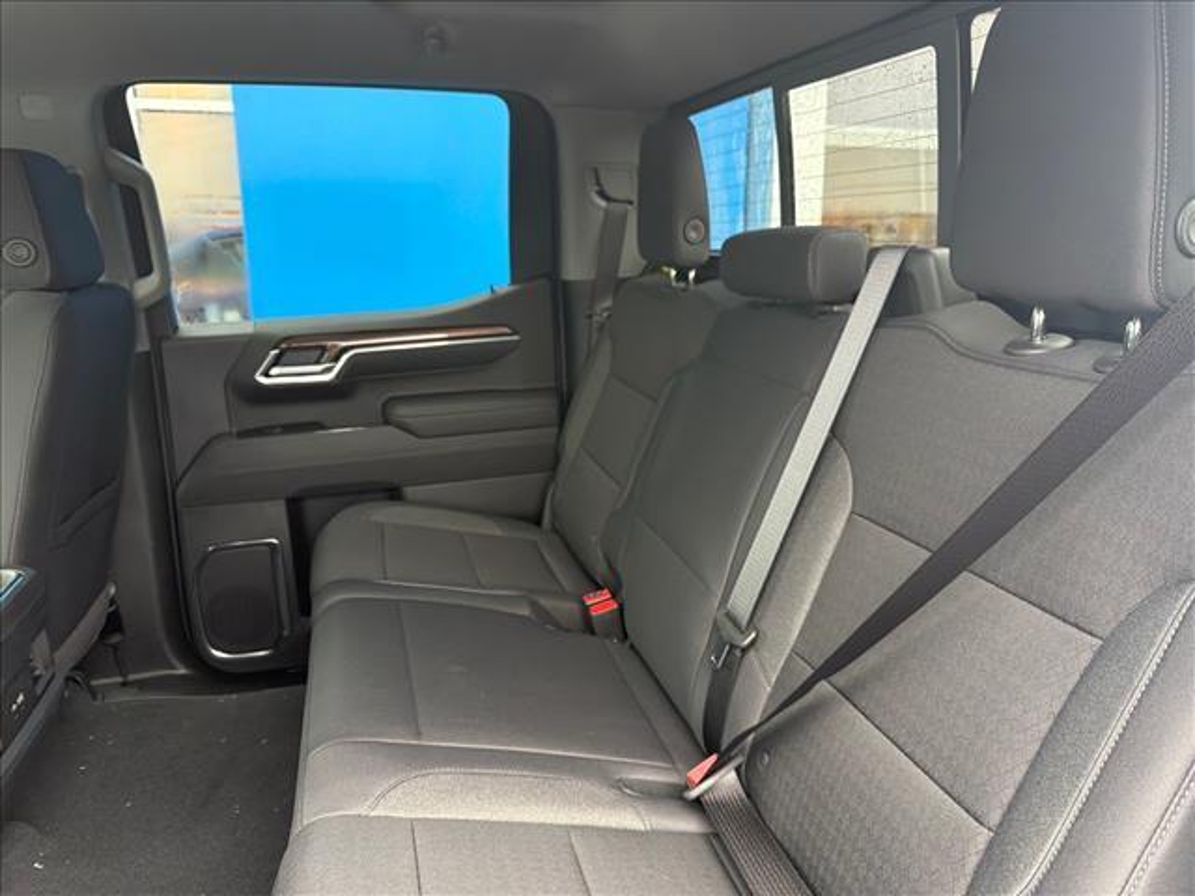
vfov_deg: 56.8
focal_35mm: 24
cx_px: 598
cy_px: 448
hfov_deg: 71.6
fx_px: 829
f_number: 1.78
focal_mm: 6.76
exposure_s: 1/60
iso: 320
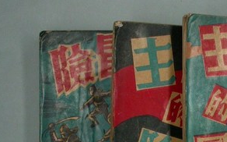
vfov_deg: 11.9
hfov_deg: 18.8
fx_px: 661
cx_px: 245
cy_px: 186
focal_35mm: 107
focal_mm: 9.6
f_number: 6.4
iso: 200
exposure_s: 1/30
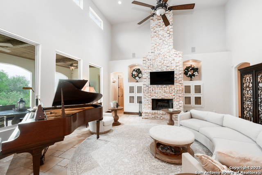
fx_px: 109
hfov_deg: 100.4
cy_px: 88
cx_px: 131
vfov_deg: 77.4
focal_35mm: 15
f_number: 7.1
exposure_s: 1/5
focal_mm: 10
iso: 500
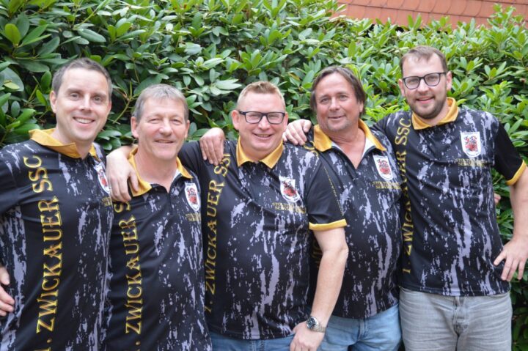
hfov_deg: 42.4
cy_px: 176
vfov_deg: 28.9
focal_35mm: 46
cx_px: 264
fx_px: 682
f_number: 4
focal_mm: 31
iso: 720
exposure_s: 1/60
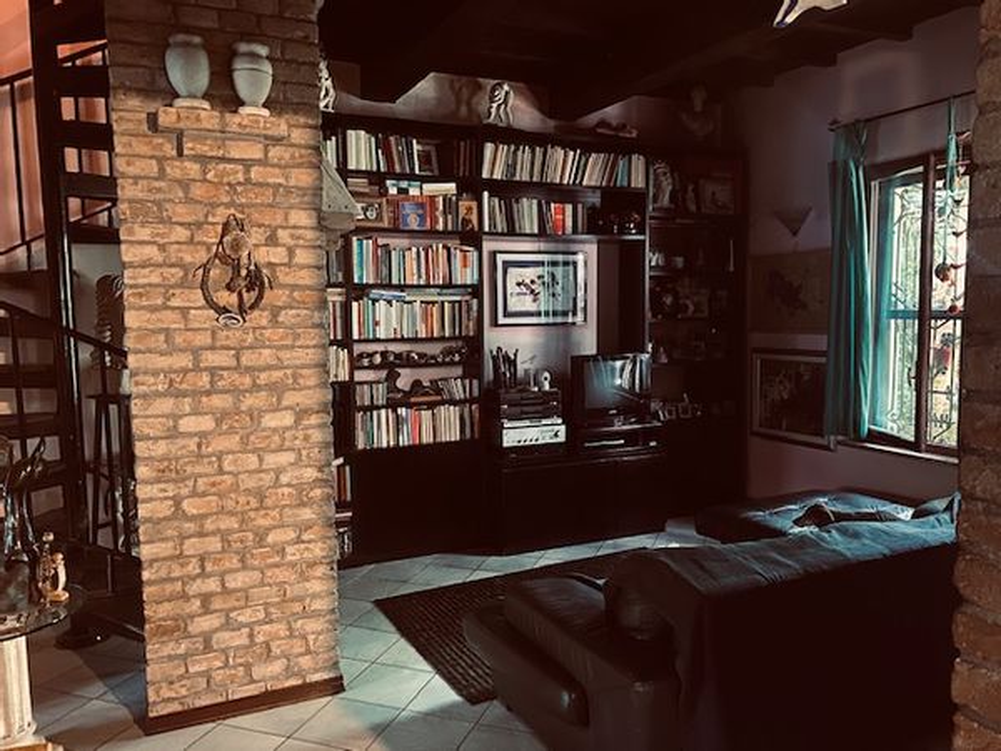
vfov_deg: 53.1
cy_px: 376
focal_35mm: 26
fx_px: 752
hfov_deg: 67.3
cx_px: 500
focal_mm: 4.25
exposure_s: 1/20
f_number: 1.8
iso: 1000
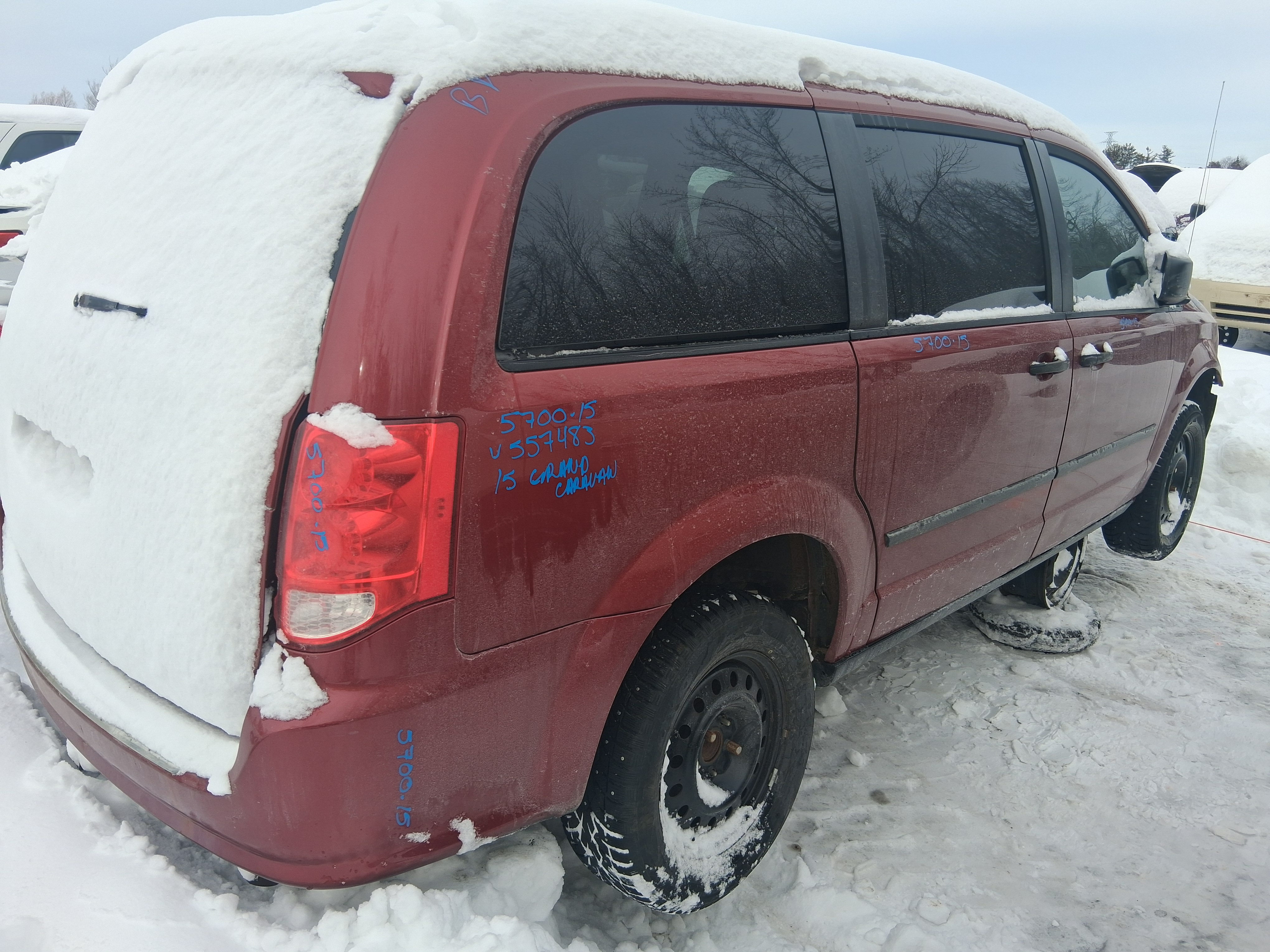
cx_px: 635
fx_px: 954
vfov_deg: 53.1
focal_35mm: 26
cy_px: 476
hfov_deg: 67.3
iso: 25
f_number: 1.8
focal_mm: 3.98
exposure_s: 1/402
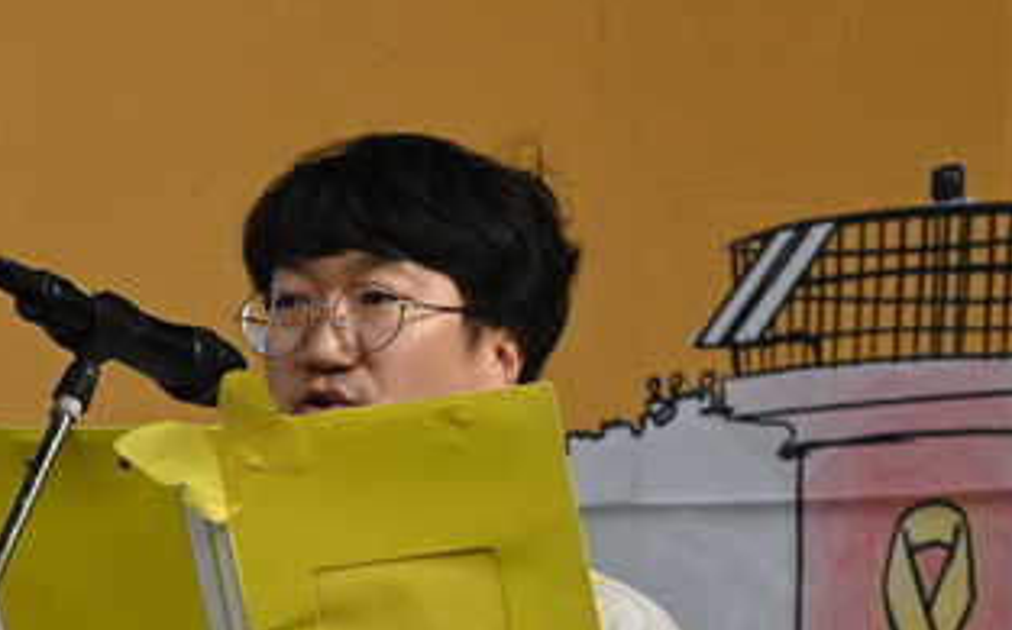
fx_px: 8046
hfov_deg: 7.1
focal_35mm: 292
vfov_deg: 4.4
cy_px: 1082
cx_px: -223
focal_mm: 70
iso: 100
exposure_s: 1/250
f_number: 6.3
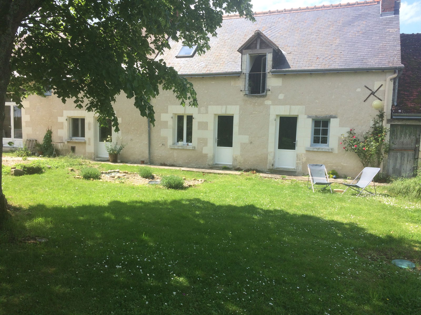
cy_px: 158
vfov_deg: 48.2
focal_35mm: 29
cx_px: 210
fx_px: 353
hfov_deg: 61.7
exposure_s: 1/1026
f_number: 2.2
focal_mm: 4.15
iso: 32
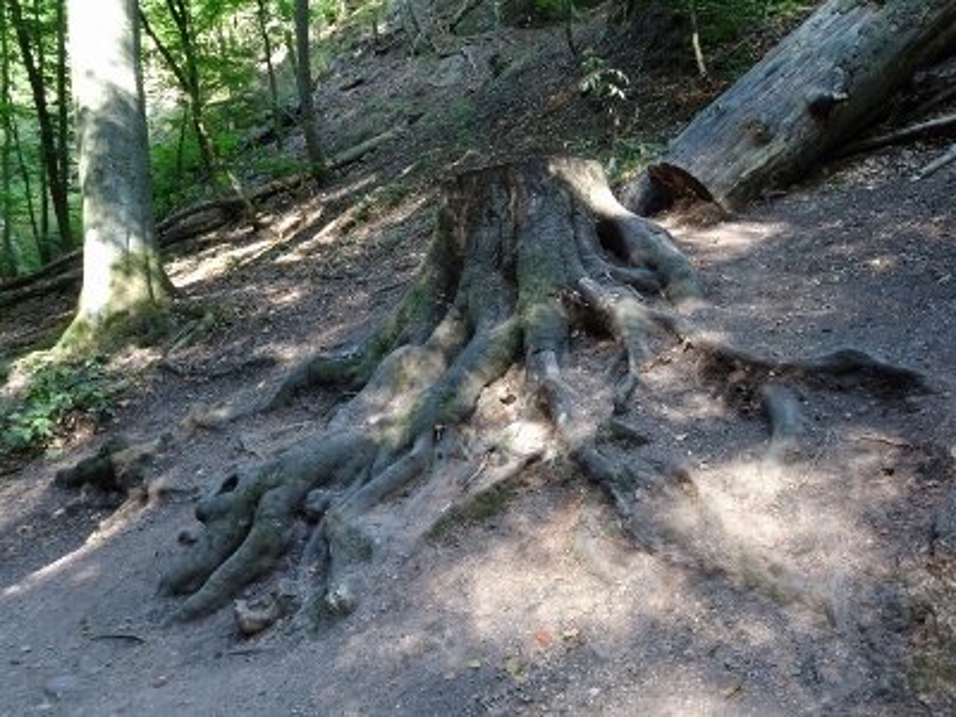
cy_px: 358
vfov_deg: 44.2
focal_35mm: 32
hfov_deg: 56.8
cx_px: 478
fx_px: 884
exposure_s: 1/40
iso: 500
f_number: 4
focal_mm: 5.43
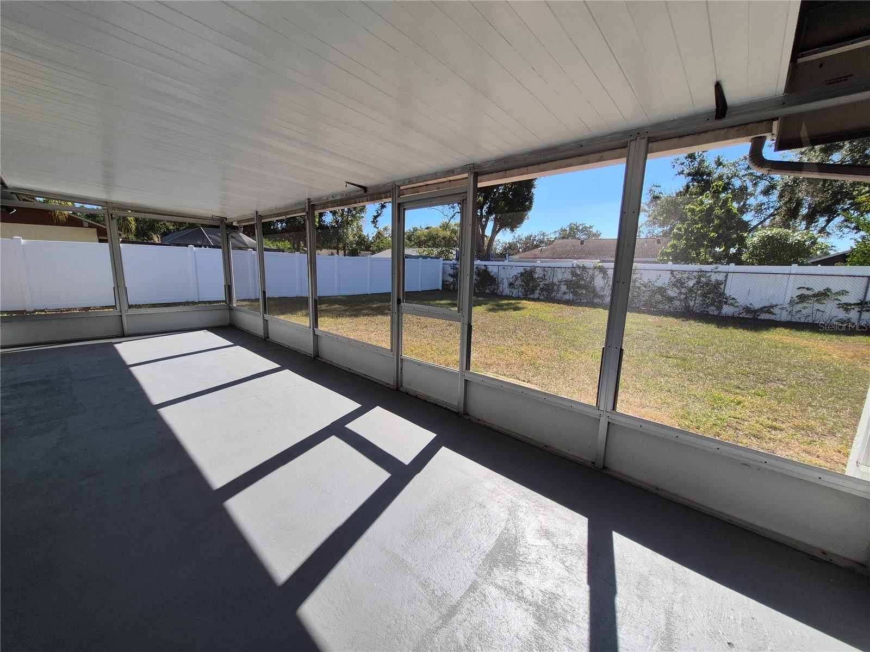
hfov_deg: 106.2
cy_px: 326
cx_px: 435
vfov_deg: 89.9
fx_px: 327
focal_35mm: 13
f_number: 2.2
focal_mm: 1.74
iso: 50
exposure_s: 1/1040
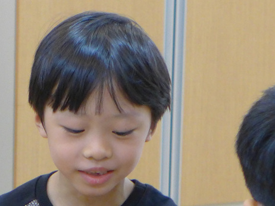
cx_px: 61
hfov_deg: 6.3
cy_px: 155
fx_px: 2477
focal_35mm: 312
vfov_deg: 4.8
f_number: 2.3
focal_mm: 17.7
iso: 400
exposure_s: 1/60
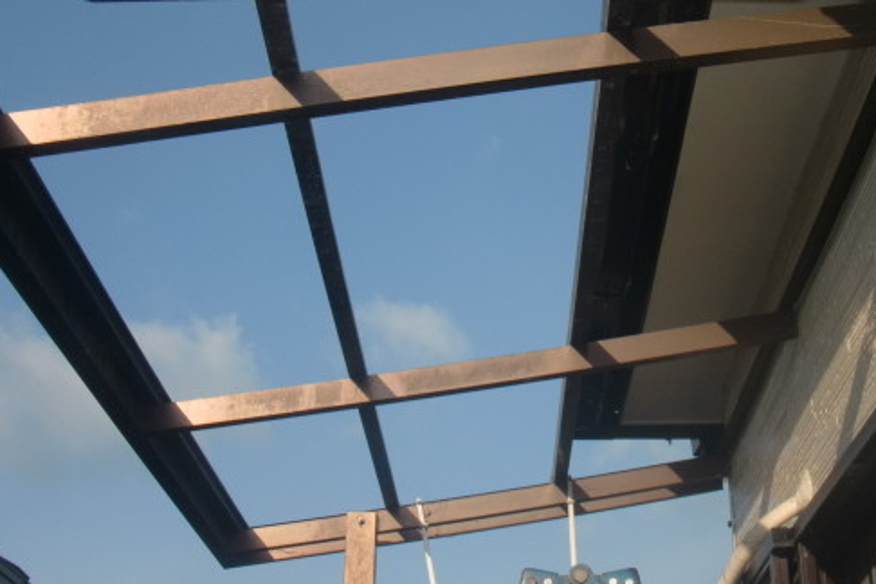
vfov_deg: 25.9
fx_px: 1265
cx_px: 568
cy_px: 198
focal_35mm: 52
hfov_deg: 37.9
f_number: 3.9
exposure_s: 1/500
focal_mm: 6.66
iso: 64
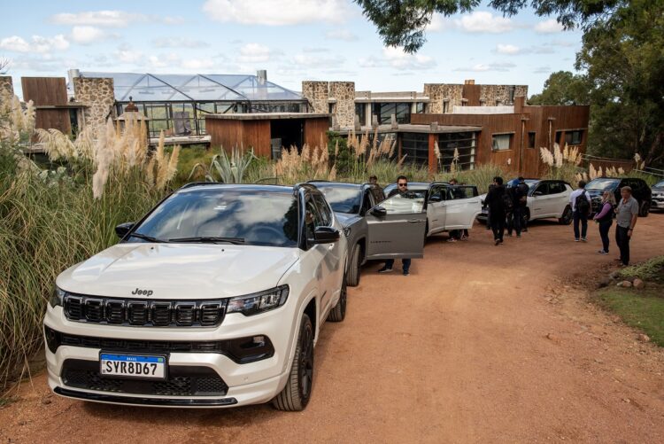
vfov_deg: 42.4
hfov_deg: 60.3
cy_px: 222
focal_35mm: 31
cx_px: 332
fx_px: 572
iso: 320
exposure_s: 1/500
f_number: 8
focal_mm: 31
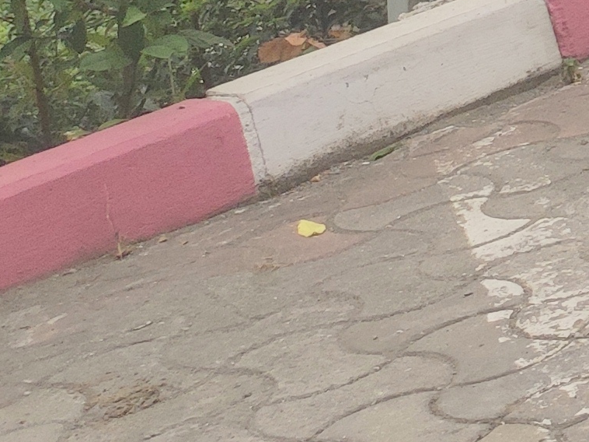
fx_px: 1769
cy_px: -574
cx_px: 1649
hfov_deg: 12.1
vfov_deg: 11.9
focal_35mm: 104
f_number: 1.79
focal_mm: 4.74
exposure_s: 1/1012
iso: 50
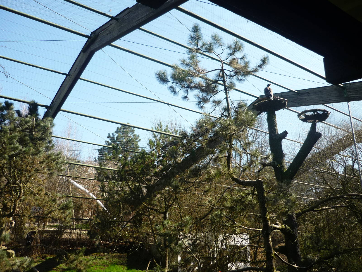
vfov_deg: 42.9
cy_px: 136
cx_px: 181
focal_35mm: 33
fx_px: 345
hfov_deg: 55.4
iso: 100
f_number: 2.8
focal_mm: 5.5
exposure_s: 1/400
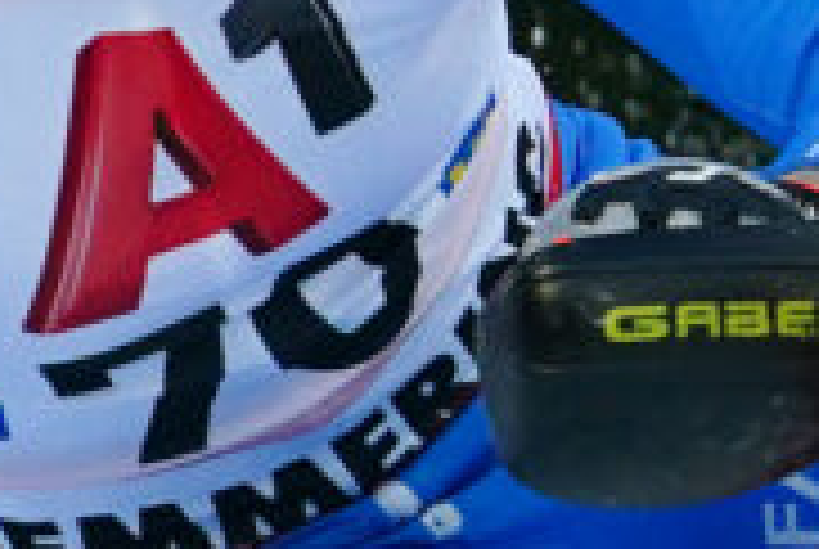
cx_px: 1660
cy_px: 83
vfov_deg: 0.8
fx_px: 38396
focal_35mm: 1685
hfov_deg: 1.2
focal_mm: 300
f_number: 2.8
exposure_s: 1/1600
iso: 1000
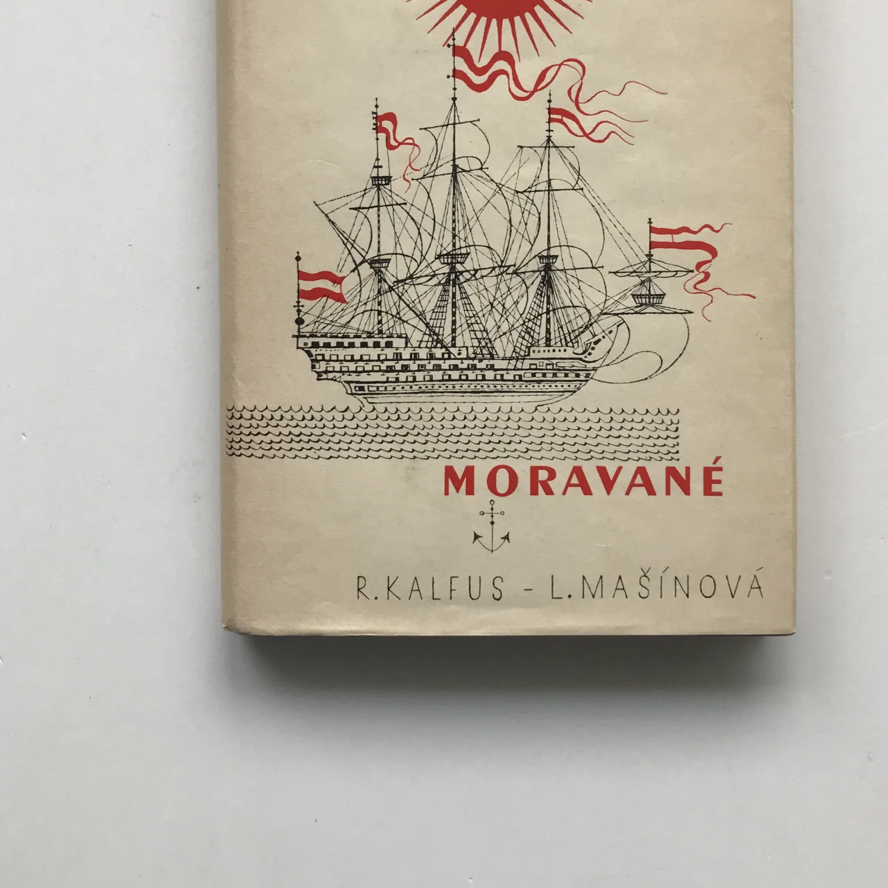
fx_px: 1132
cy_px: 268
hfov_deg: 42.7
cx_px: 509
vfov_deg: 42.0
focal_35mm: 39
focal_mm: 3.99
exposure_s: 1/100
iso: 40
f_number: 1.8
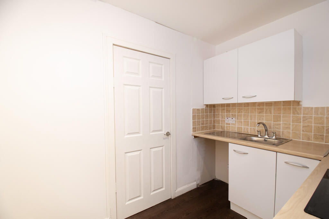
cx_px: 164
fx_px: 137
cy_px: 110
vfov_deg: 77.3
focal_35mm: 15
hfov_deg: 100.4
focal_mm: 10
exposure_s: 1/3
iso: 320
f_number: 9
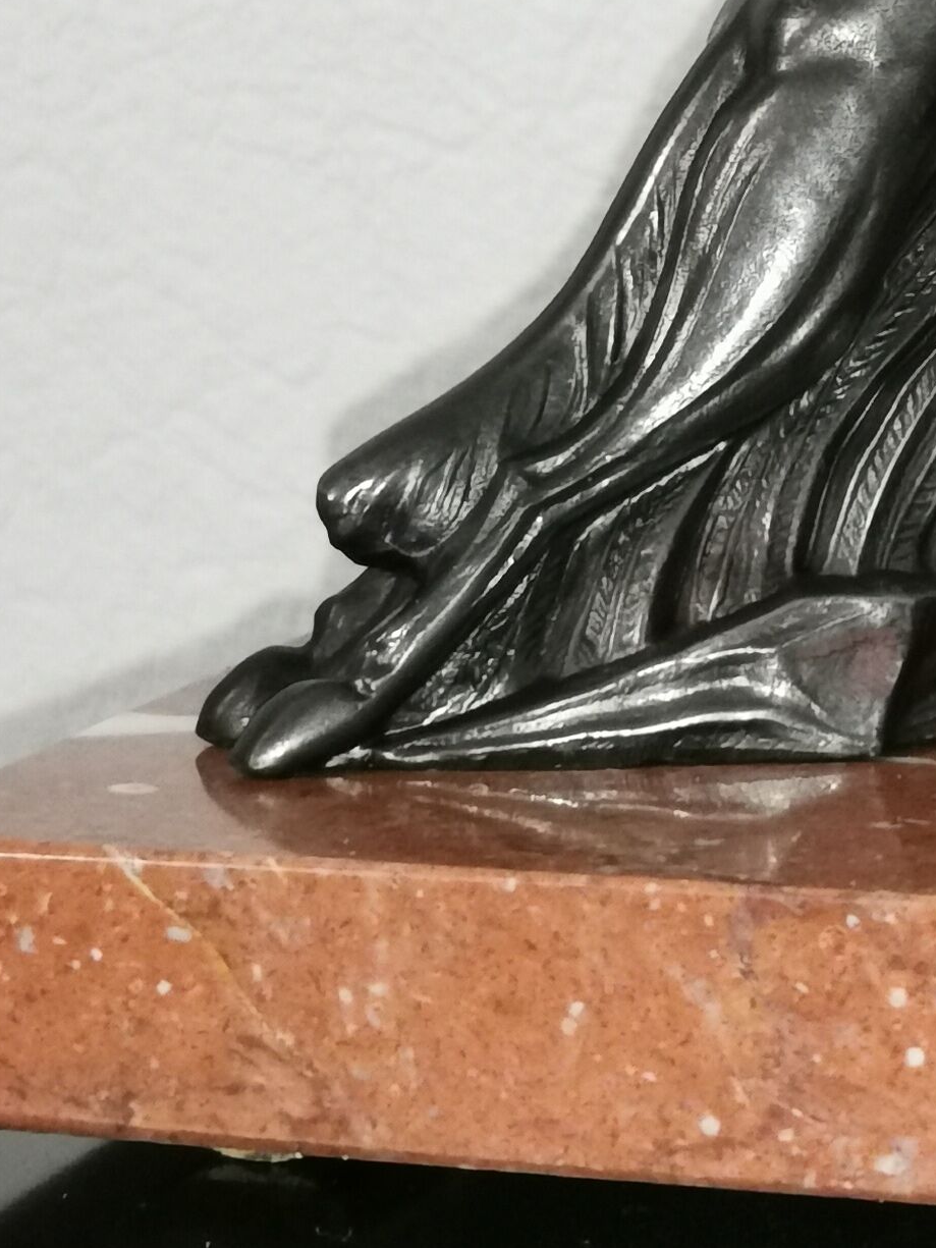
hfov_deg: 11.1
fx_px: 4722
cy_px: -126
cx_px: 1072
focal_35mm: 131
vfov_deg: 14.7
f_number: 1.8
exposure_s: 1/33.3
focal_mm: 5.58
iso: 500
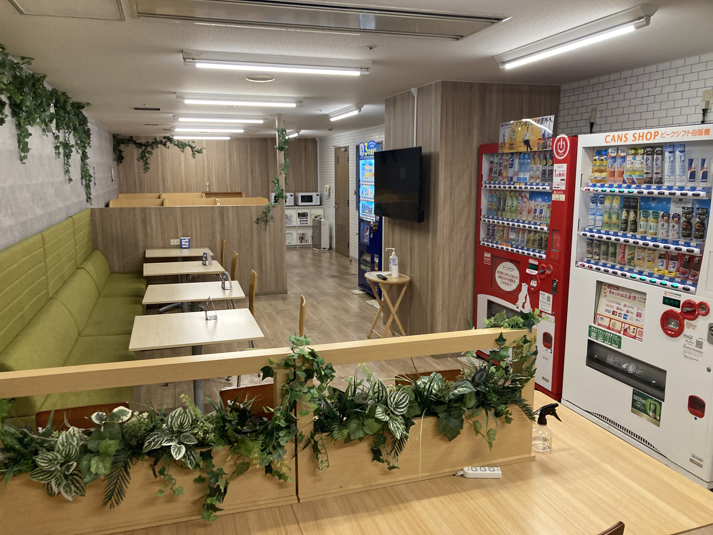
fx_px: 577
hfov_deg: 63.4
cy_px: 268
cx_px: 356
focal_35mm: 28
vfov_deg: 49.7
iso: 125
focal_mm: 3.99
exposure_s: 1/60
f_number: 1.8
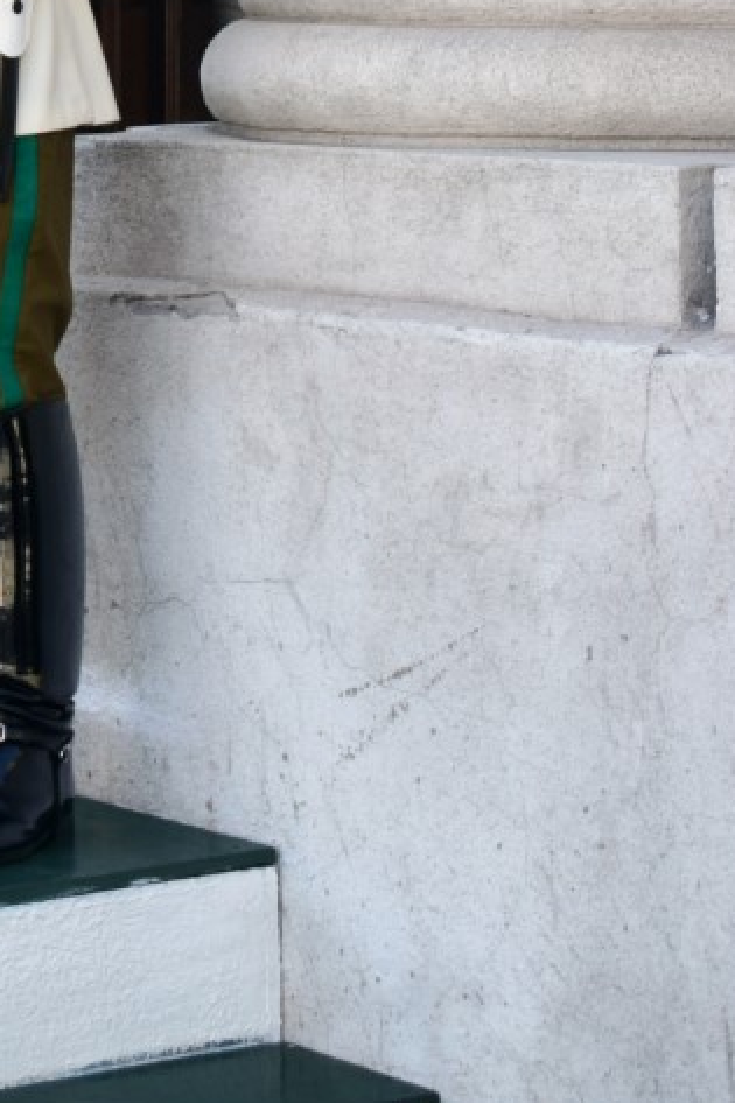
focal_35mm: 137
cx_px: -75
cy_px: -142
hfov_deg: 9.9
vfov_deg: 14.6
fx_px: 4198
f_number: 8
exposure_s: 1/60
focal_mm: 40
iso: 400
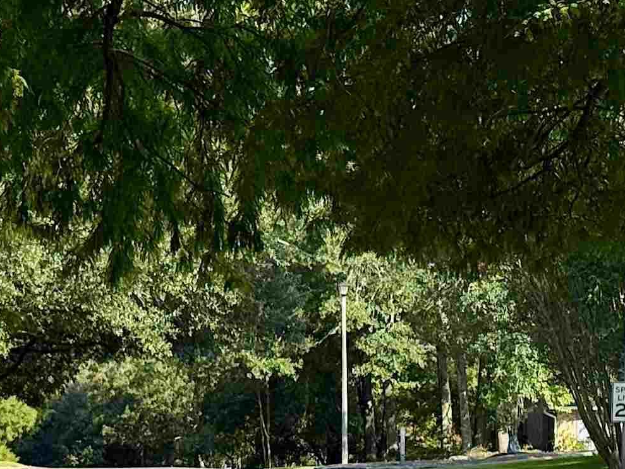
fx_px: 2691
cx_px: 203
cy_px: 565
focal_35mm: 149
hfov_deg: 13.2
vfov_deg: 9.8
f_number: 1.78
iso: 64
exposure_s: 1/2415
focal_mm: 6.76
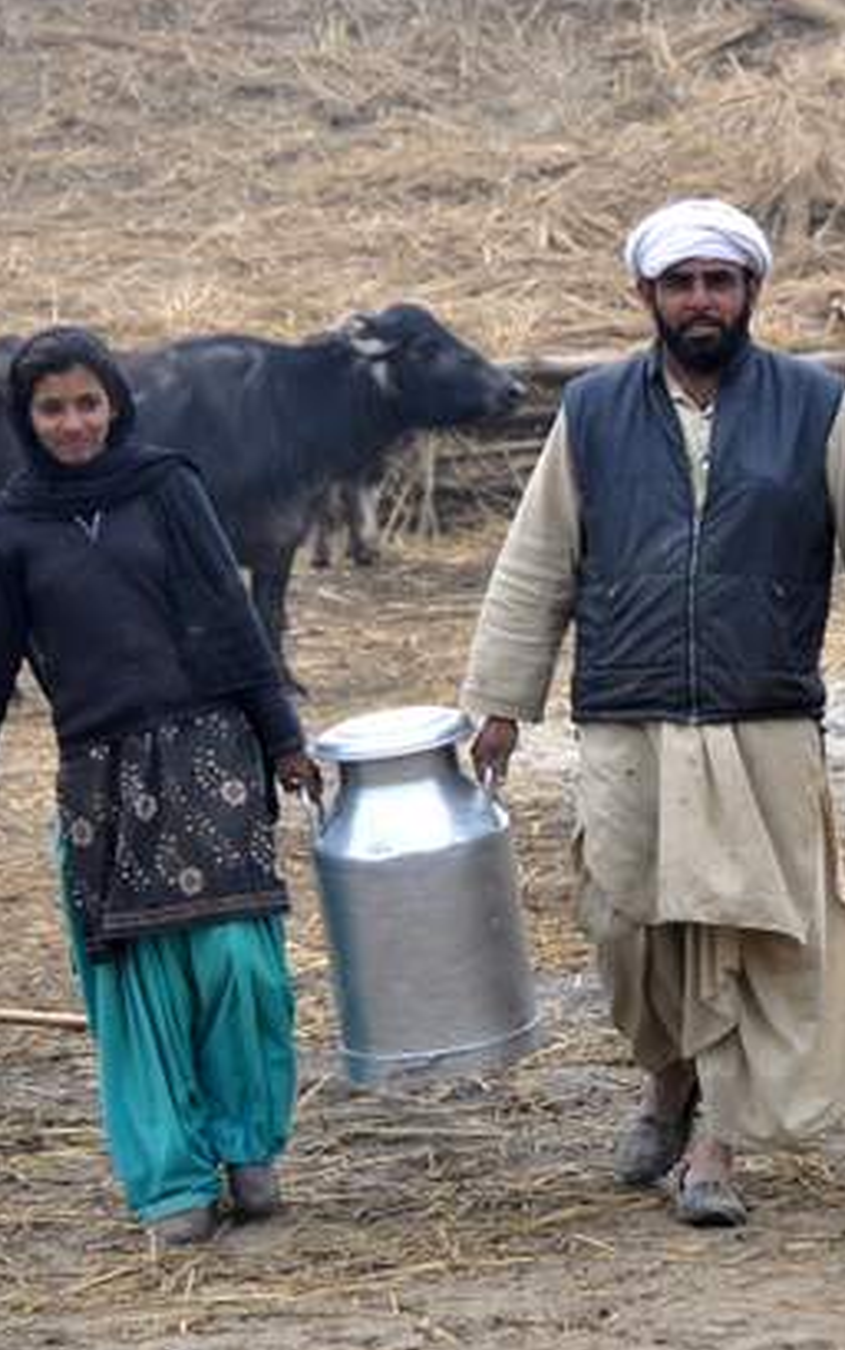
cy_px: 602
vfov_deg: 12.9
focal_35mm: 162
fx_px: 5963
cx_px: 766
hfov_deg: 8.1
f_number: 4.8
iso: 400
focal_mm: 62
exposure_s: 1/250
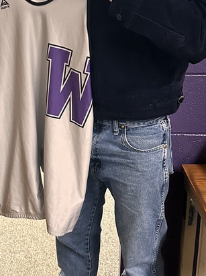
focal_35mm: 60
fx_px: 477
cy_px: 94
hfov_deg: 24.2
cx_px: 62
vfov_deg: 32.0
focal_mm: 6.86
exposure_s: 1/60
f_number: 1.78
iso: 640
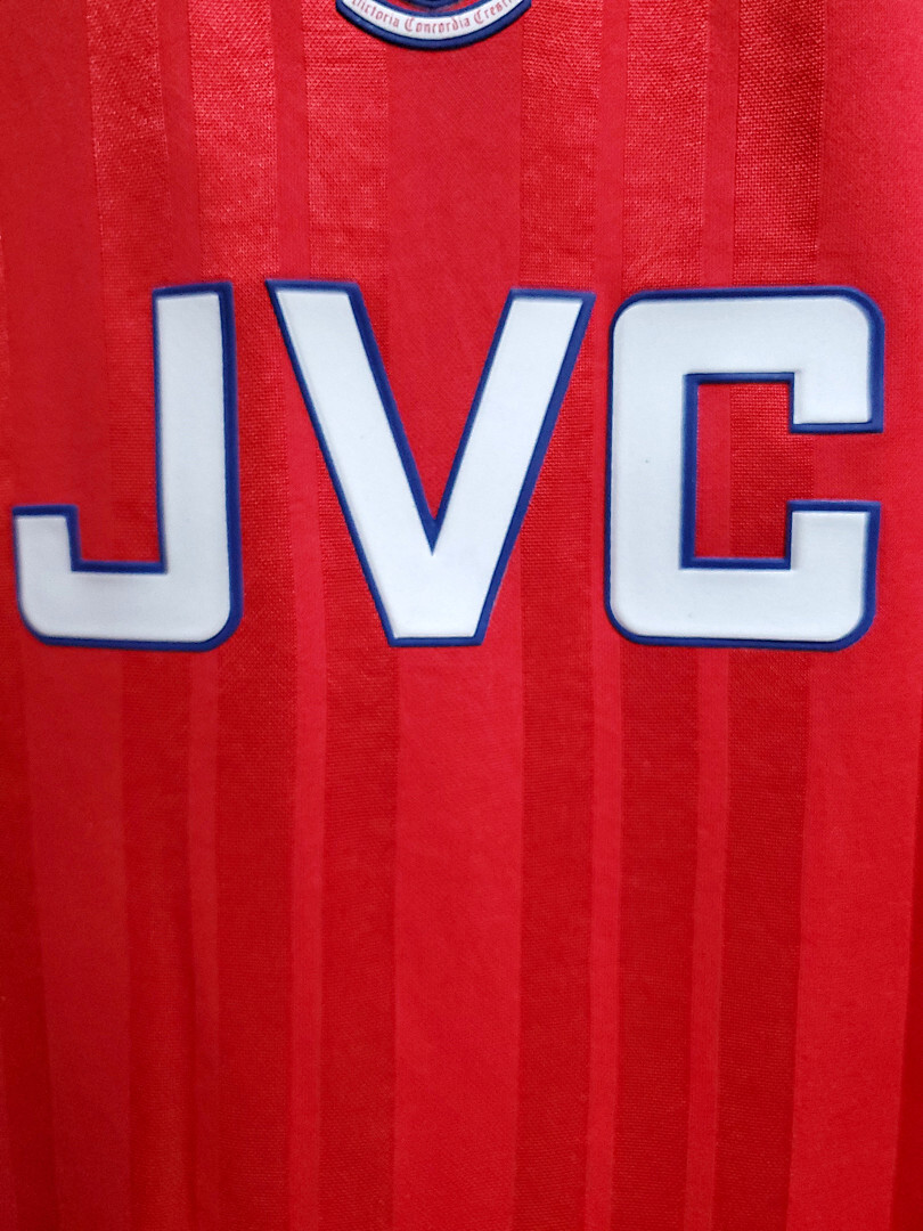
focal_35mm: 26
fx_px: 924
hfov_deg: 53.1
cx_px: 462
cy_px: 616
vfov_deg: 67.3
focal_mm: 4.3
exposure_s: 1/30
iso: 500
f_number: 1.5
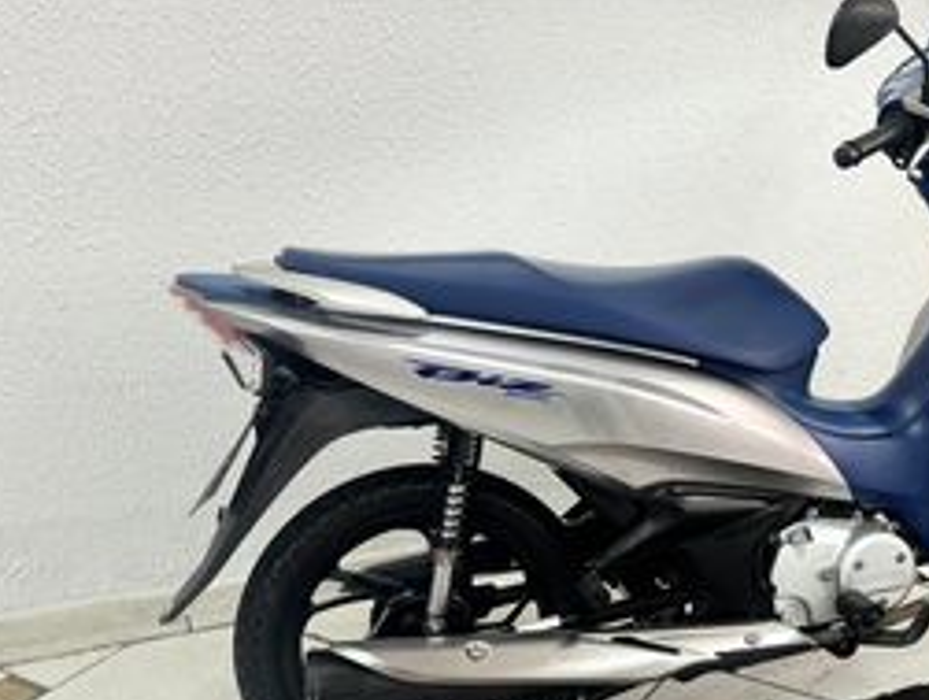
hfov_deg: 39.8
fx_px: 1209
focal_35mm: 45
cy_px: 374
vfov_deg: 32.2
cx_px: 785
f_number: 1.78
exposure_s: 1/60
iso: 125
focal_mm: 6.86
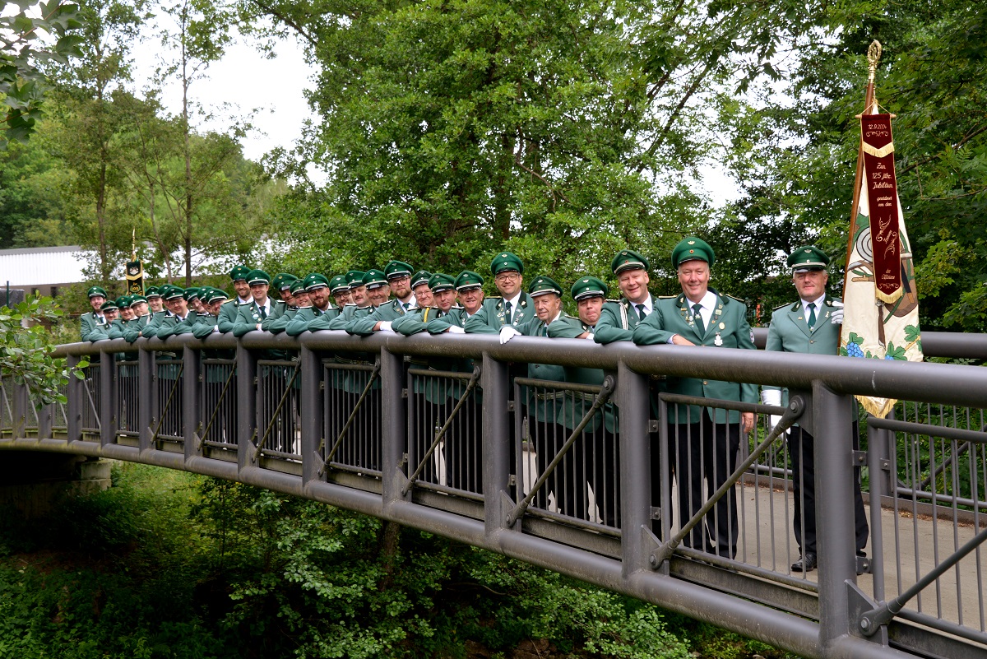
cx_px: 494
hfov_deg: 30.9
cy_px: 330
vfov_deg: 20.9
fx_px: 1783
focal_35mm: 65
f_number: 7.1
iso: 640
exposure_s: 1/200
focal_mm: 65
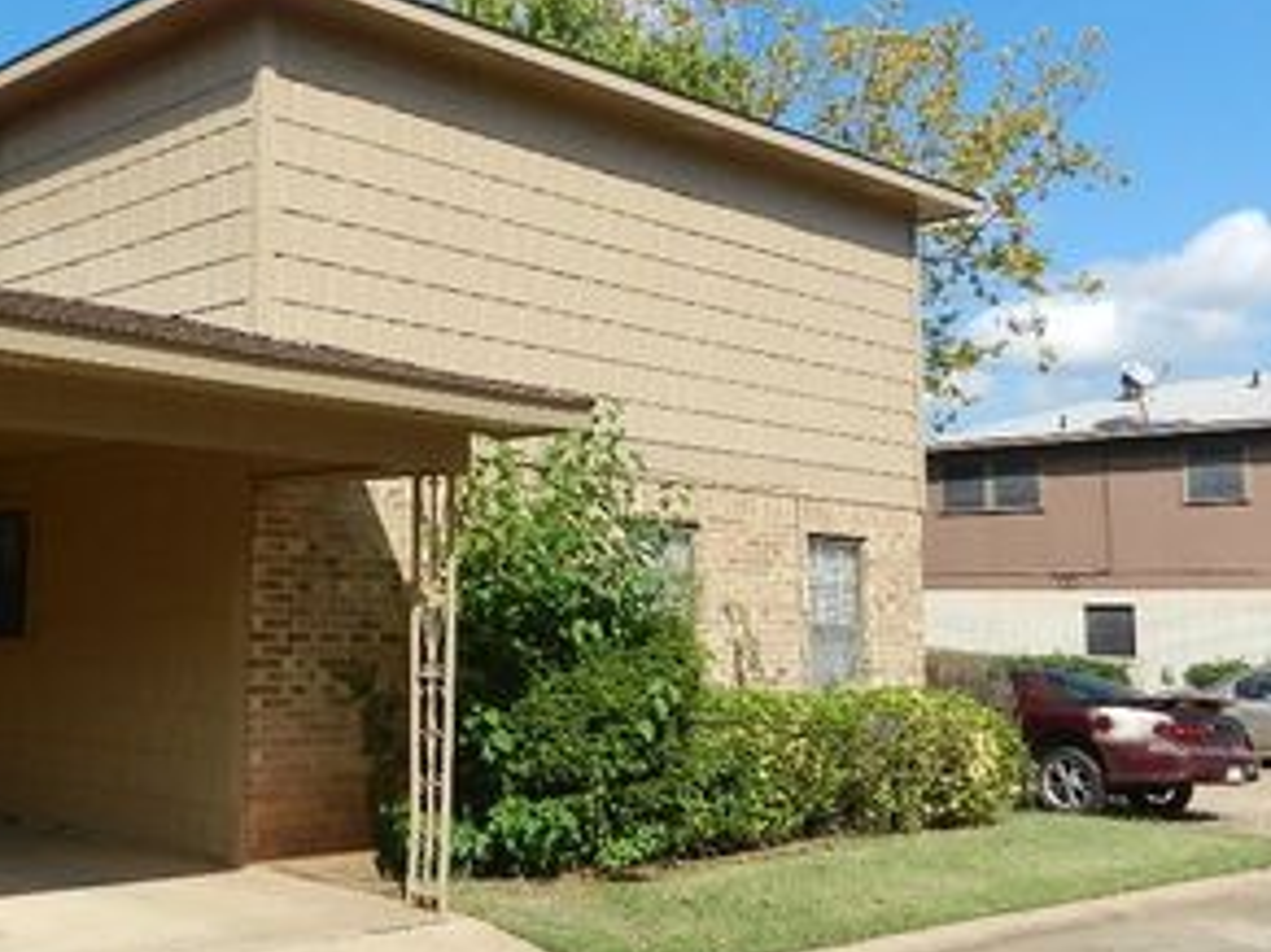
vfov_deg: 33.5
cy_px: 426
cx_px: 319
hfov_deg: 42.5
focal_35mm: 43
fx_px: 1578
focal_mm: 4.5
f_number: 3.5
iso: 160
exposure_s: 1/1600
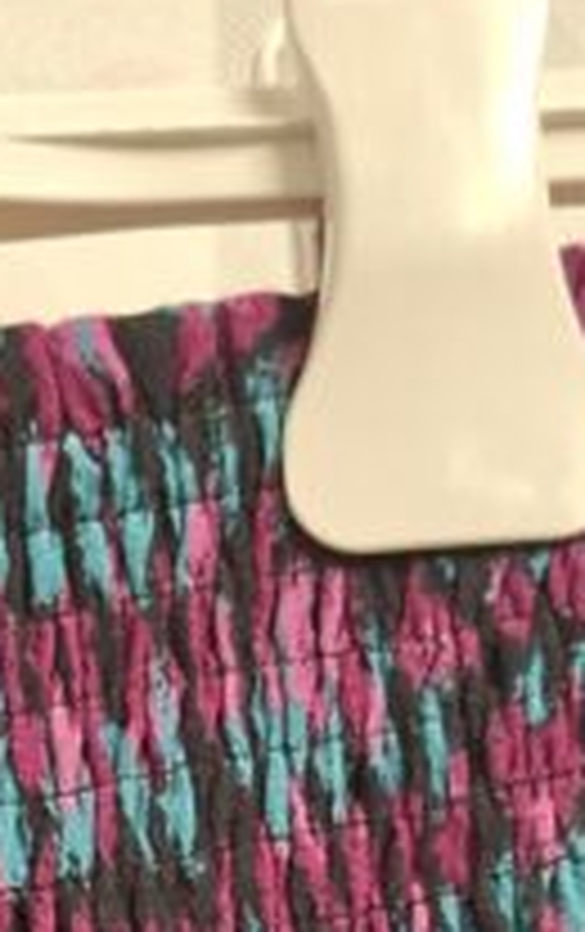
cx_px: -405
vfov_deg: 18.6
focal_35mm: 94
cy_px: 1531
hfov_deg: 12.9
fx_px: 2390
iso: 250
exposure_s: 1/30
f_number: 1.8
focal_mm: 5.54
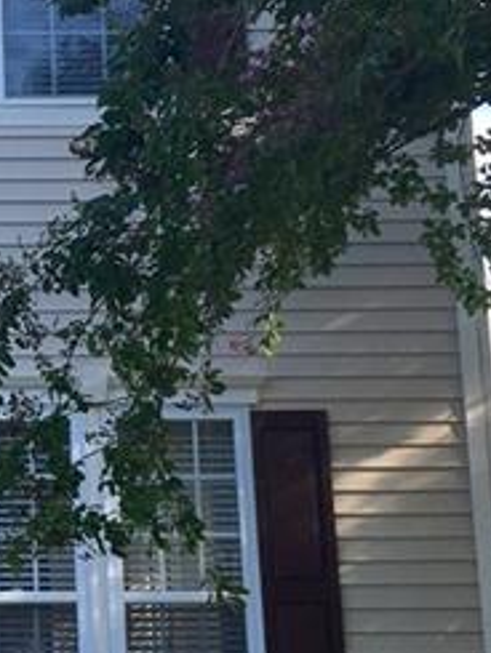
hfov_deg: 15.2
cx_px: -213
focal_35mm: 91
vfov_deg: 21.5
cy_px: 373
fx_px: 1720
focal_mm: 4.15
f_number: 2.2
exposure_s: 1/326
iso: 25
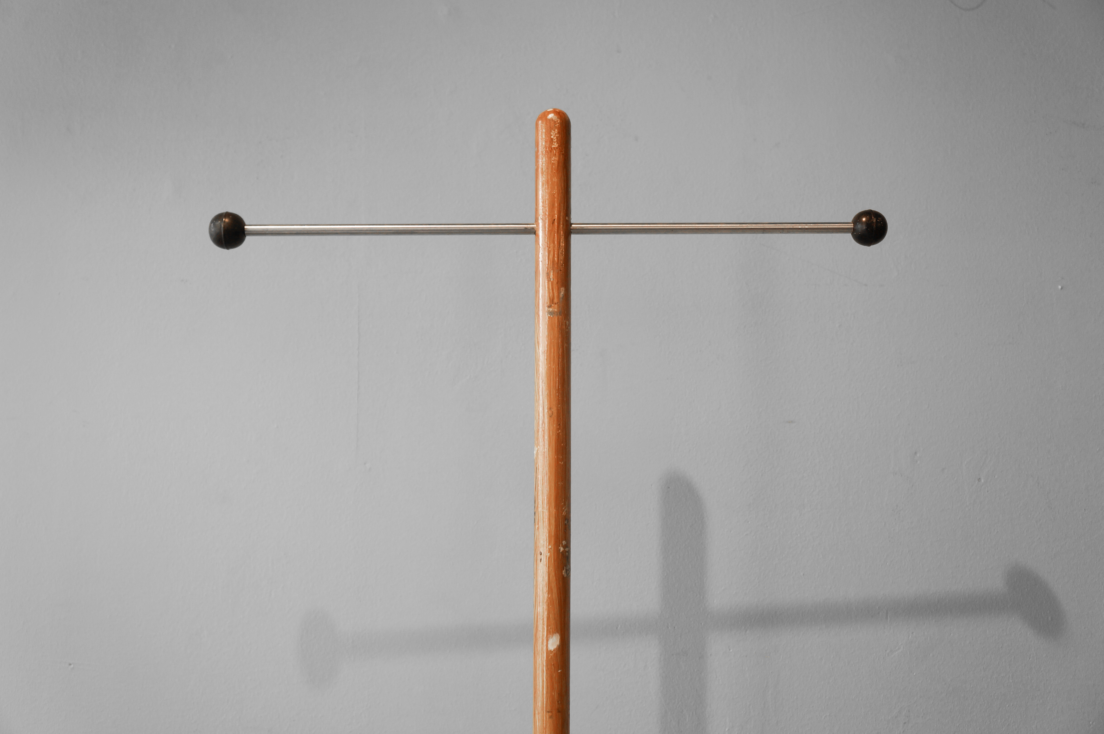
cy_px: 367
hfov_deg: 49.6
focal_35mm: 39
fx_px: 1195
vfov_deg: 34.1
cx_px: 552
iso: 200
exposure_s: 1/50
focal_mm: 26
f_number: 4.5
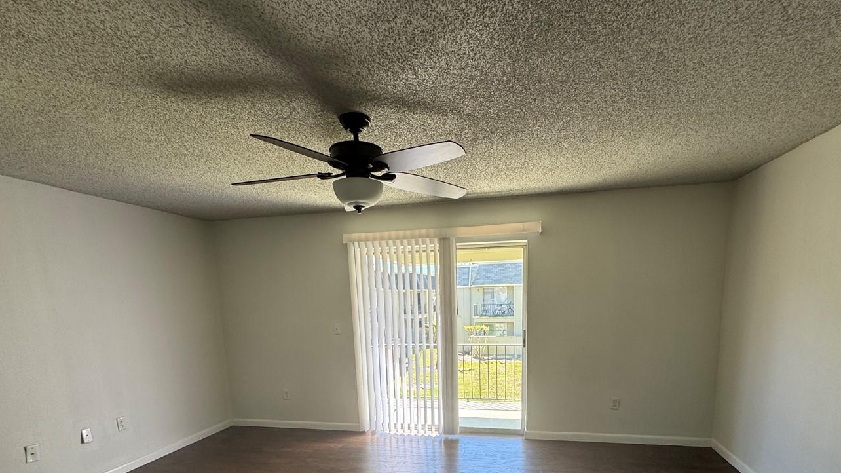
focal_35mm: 19
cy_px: 369
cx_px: 442
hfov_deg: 89.5
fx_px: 424
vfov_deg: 54.8
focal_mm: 2.22
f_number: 2.2
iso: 40
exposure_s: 1/145
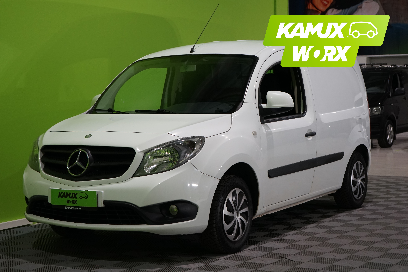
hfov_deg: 30.1
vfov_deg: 20.3
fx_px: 759
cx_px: 204
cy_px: 136
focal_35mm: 67
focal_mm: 67
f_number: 5.6
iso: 1250
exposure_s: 1/160
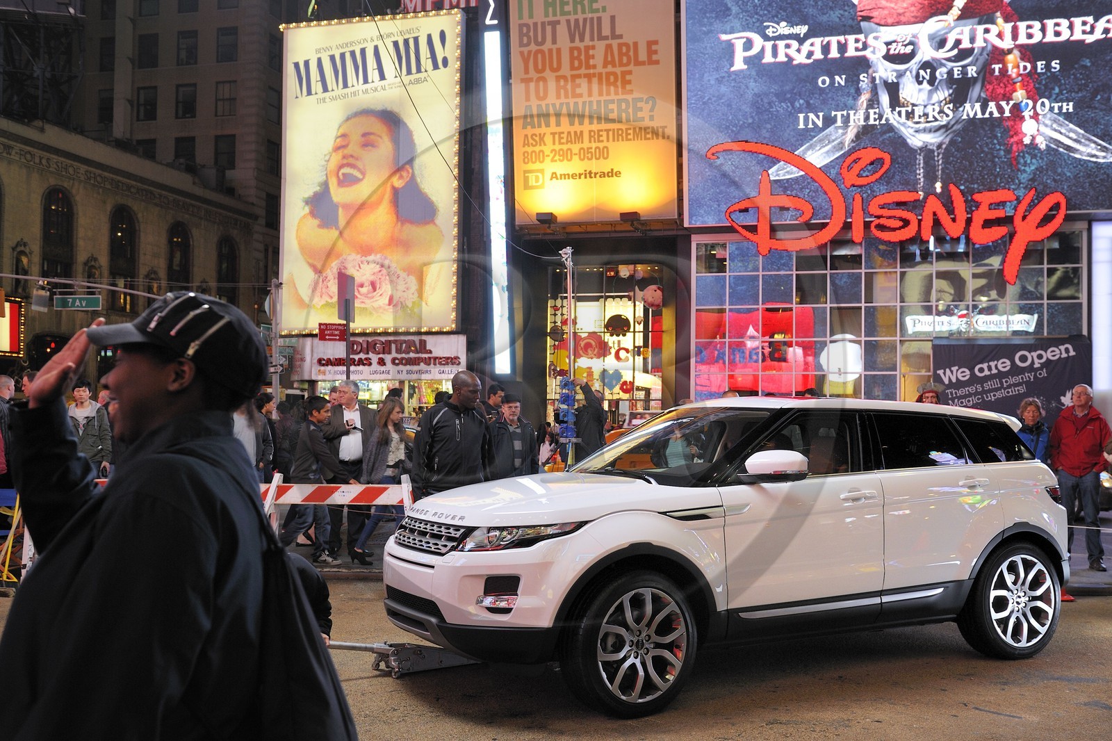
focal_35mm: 32
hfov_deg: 58.7
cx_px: 556
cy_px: 370
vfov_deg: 41.1
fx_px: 988
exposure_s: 1/80
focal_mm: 32
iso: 800
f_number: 4.5
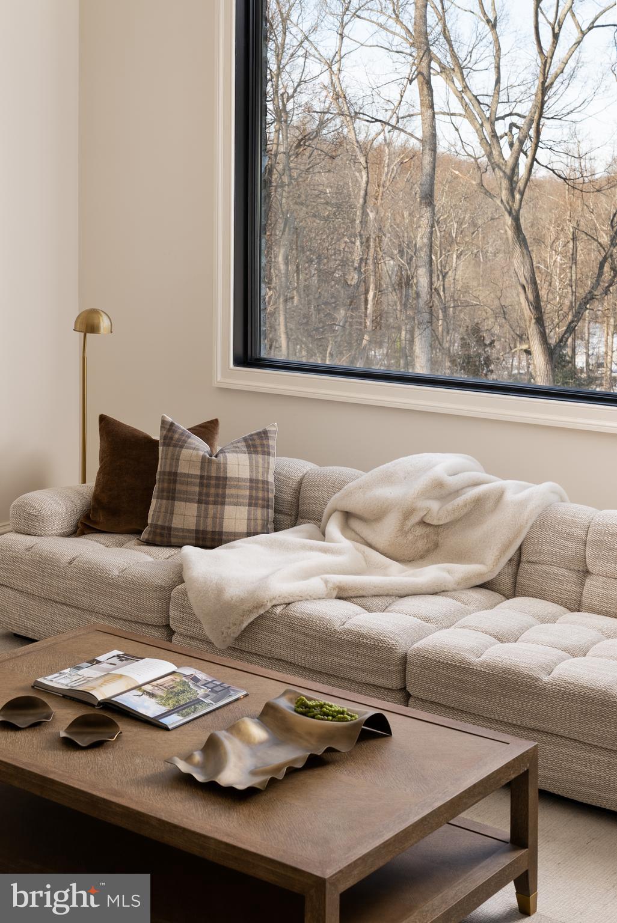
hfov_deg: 25.6
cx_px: 308
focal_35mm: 53
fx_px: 1361
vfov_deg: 37.5
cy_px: 462
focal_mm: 53
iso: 200
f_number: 8
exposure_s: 1/125
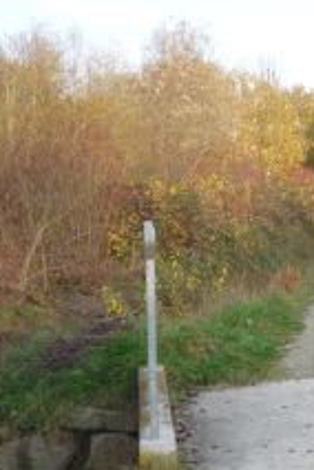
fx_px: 981
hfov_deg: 16.8
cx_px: 444
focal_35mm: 75
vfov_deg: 27.0
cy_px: 271
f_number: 4
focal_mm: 5.2
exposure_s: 1/100
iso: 100
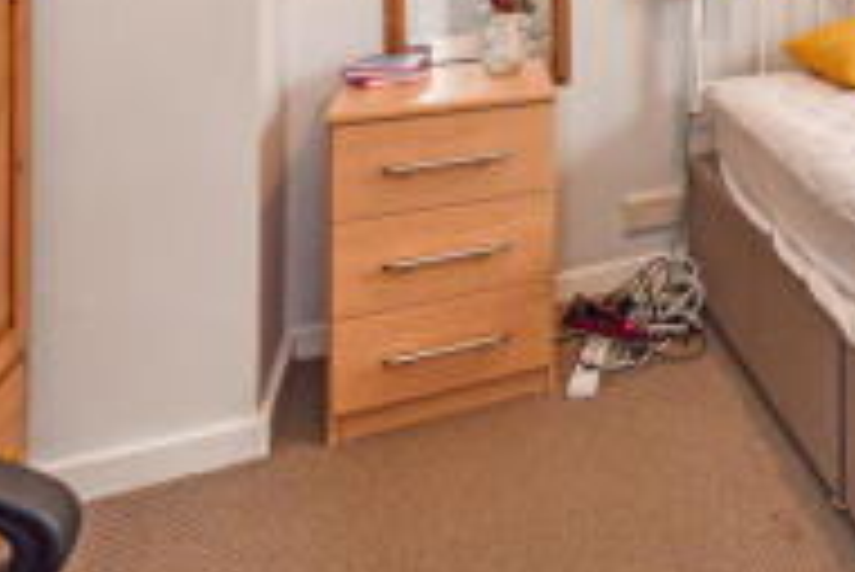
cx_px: 986
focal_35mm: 35
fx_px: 832
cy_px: -110
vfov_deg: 31.8
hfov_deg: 40.9
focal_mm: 14
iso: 400
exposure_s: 1/30
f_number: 8
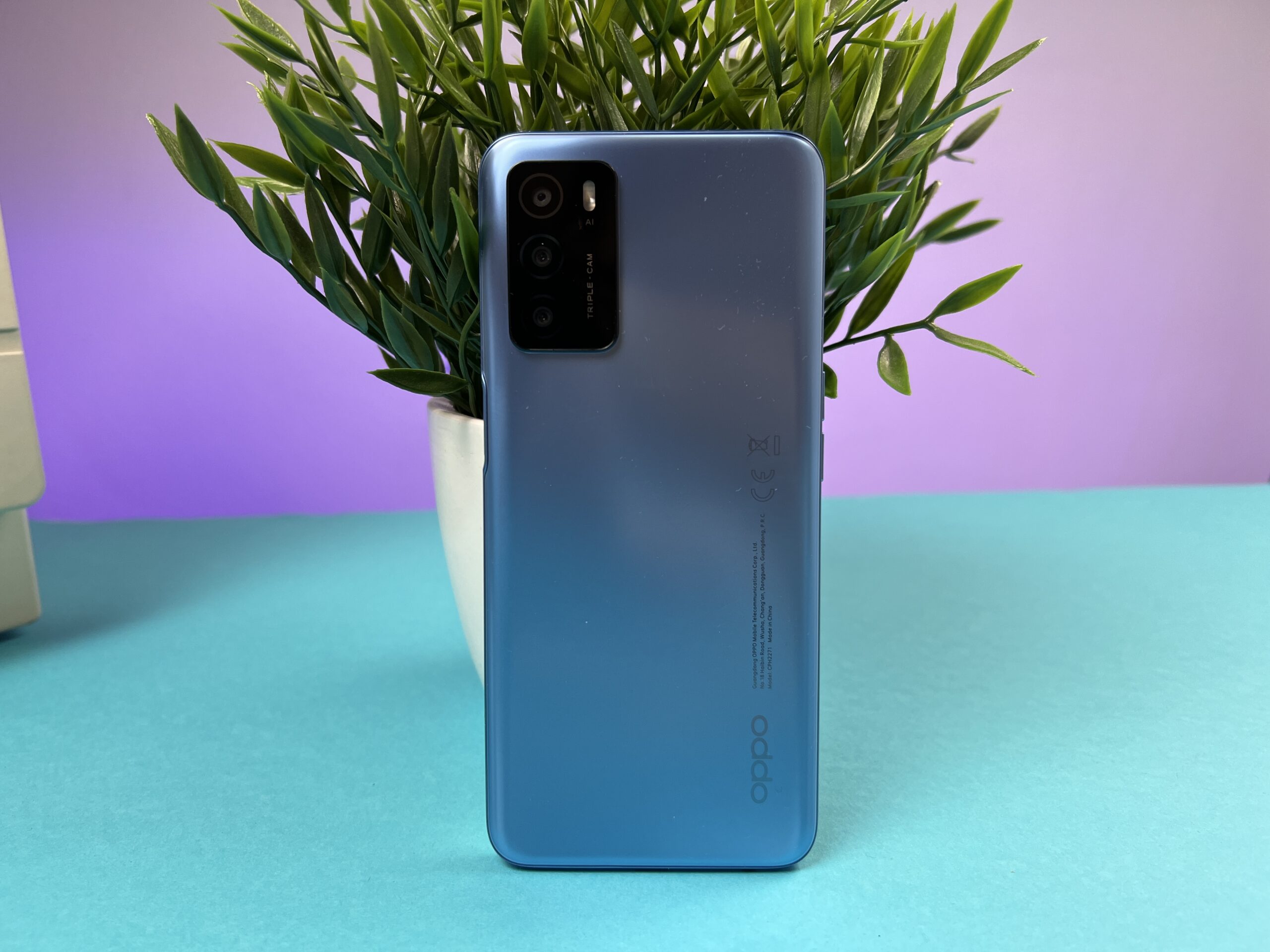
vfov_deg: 53.1
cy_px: 476
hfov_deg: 67.3
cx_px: 635
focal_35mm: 26
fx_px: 954
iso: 100
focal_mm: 5.7
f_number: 1.5
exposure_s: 1/100
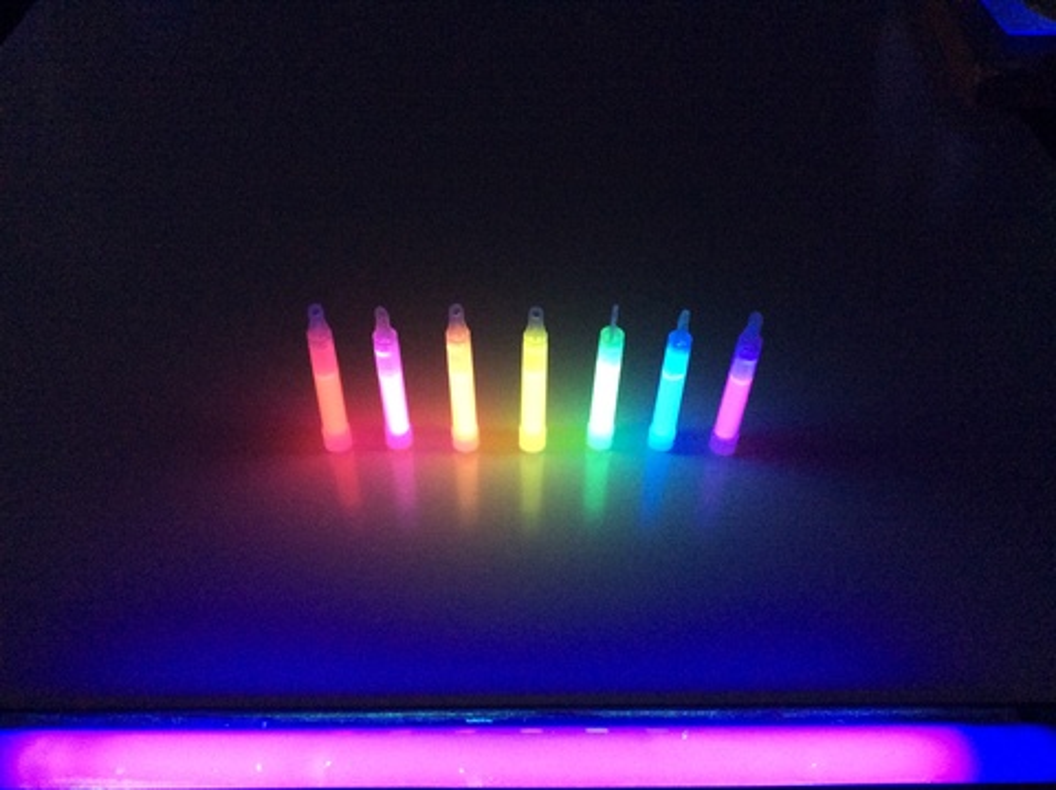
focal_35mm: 32
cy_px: 395
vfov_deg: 44.1
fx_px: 975
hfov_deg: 56.9
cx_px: 528
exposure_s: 1/15
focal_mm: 3.3
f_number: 2.4
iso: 400
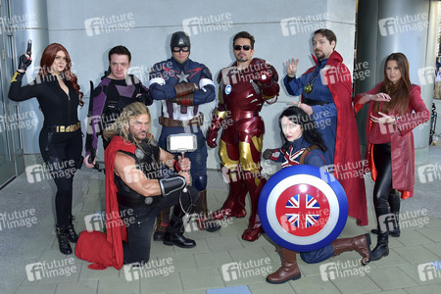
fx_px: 343
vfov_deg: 46.4
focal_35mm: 28
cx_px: 220
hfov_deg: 65.5
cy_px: 147
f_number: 6.3
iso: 500
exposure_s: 1/200
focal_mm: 28
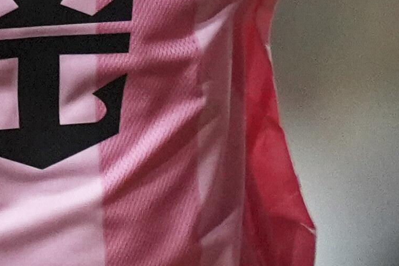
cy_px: -64
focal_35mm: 3180
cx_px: 27
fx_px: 35235
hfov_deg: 0.6
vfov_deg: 0.4
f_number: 2.8
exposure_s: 1/2000
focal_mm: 400
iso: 4000
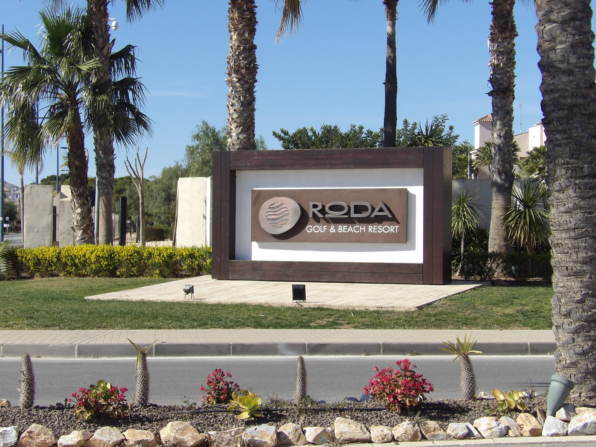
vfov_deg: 20.4
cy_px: 224
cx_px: 298
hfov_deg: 27.0
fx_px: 1240
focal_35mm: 72
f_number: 4.1
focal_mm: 13
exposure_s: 1/750
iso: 100
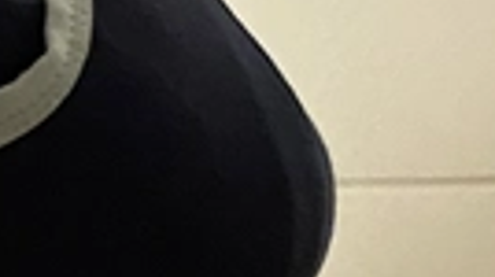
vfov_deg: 6.9
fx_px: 2307
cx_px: -573
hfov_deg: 10.9
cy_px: 78
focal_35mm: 176
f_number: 1.8
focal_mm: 4.25
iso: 640
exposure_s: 1/30
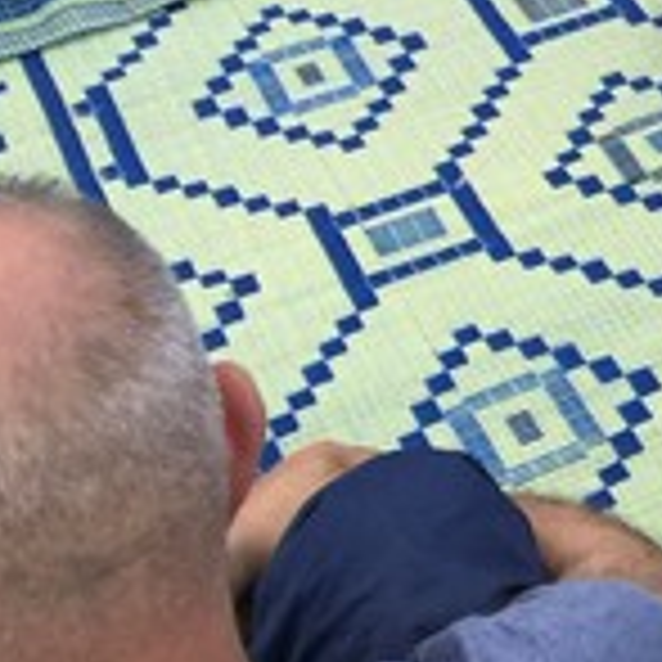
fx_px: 2531
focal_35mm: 117
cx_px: 1274
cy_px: -324
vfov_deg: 14.0
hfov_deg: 13.1
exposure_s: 1/33
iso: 32
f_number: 2.2
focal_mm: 4.15
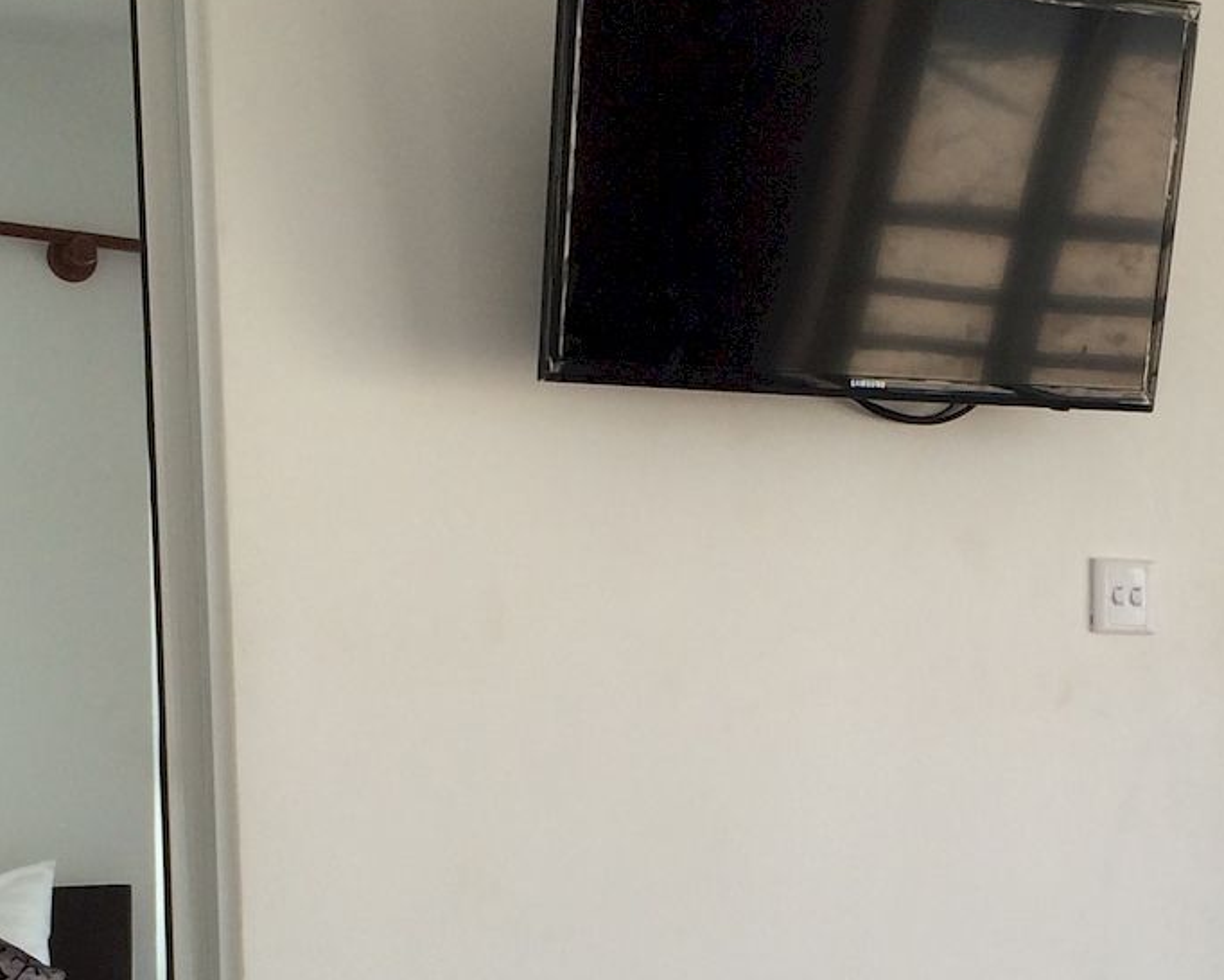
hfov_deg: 22.7
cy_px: 1007
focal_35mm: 83
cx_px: 989
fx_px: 3008
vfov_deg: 18.0
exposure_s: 1/208
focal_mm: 4.15
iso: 32
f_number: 2.2
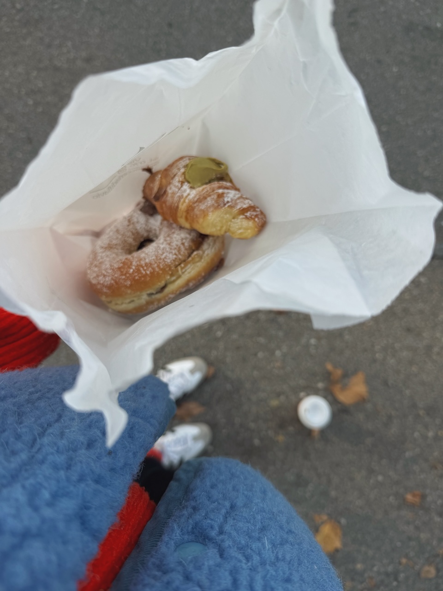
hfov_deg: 56.8
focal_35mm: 24
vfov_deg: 71.6
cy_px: 296
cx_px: 222
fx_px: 410
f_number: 1.78
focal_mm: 6.76
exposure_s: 1/347
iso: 80
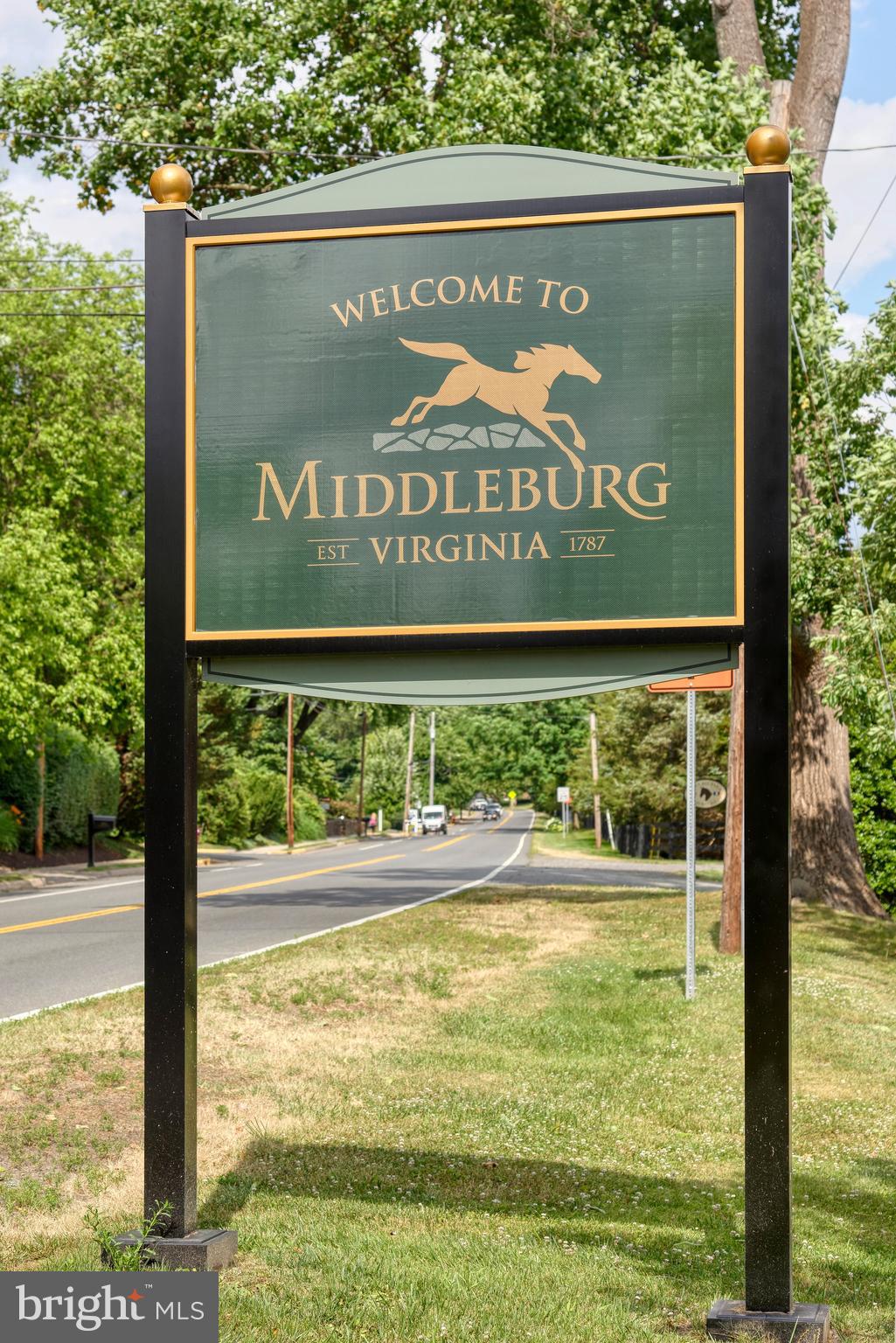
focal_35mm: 65
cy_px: 672
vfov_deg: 31.0
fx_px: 2425
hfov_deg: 20.9
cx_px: 448
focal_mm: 65
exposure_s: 1/800
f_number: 5.6
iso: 320
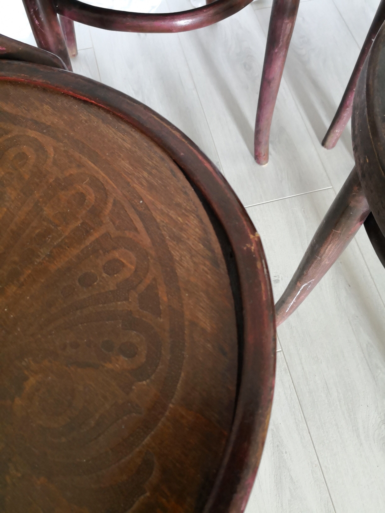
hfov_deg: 51.4
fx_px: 400
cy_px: 256
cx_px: 192
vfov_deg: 65.3
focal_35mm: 27
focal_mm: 3.95
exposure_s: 1/24
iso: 400
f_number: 1.6
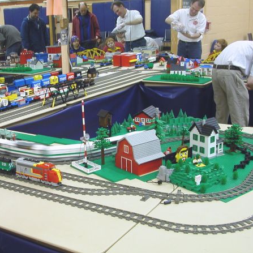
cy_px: 127
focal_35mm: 51
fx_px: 422
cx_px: 95
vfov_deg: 33.4
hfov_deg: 33.2
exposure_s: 1/15.1
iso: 100
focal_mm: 6.6
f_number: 2.9
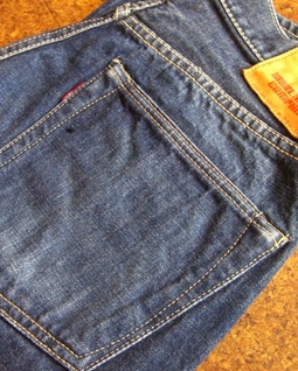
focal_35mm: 50
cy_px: 184
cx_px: 127
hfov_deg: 30.2
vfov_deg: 37.3
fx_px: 550
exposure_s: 1/8
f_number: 2.7
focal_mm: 6.2
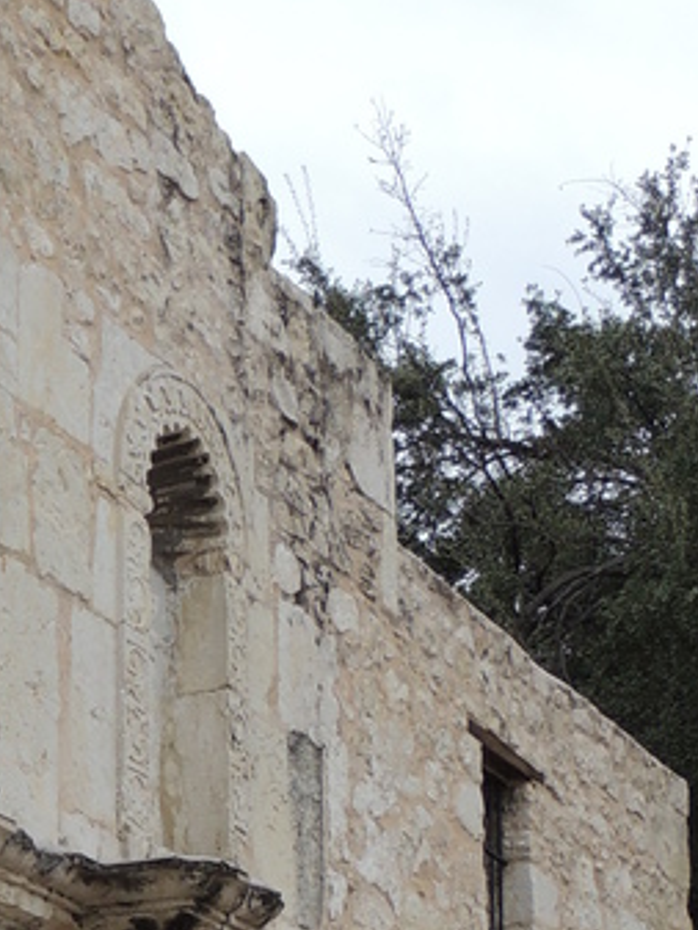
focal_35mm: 133
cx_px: -83
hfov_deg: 11.0
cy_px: 985
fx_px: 3574
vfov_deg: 14.5
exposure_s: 1/160
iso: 100
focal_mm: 6.2
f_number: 3.3
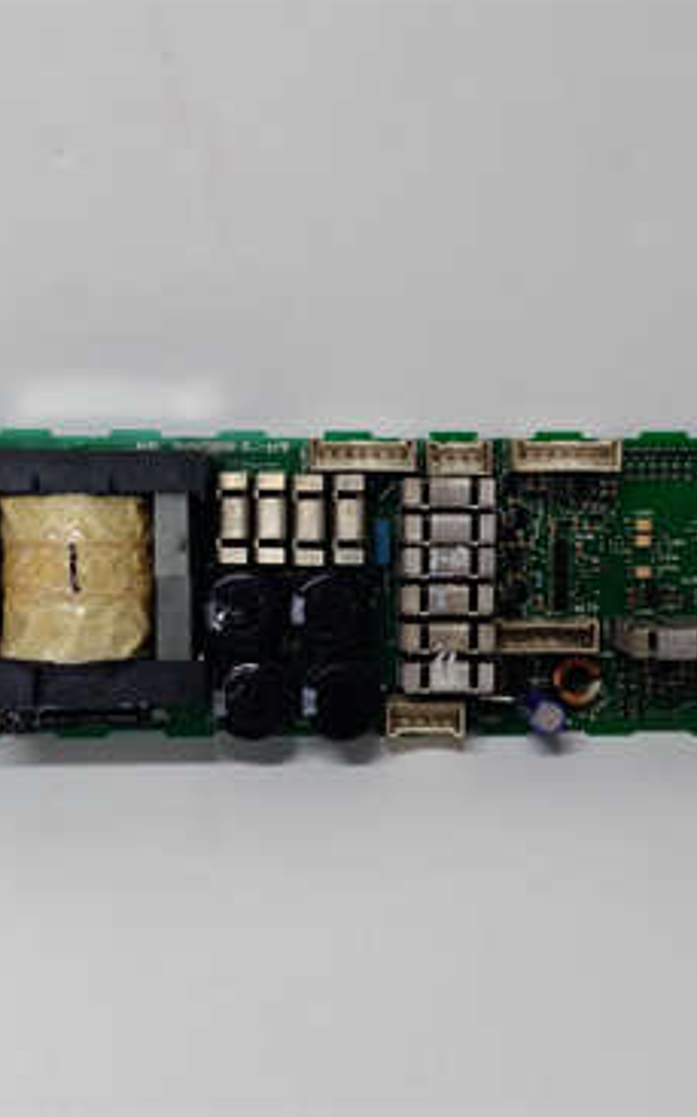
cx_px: 362
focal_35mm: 39
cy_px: 549
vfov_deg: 50.4
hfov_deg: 32.7
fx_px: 1187
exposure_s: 1/33
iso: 199
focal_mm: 3.79
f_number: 2
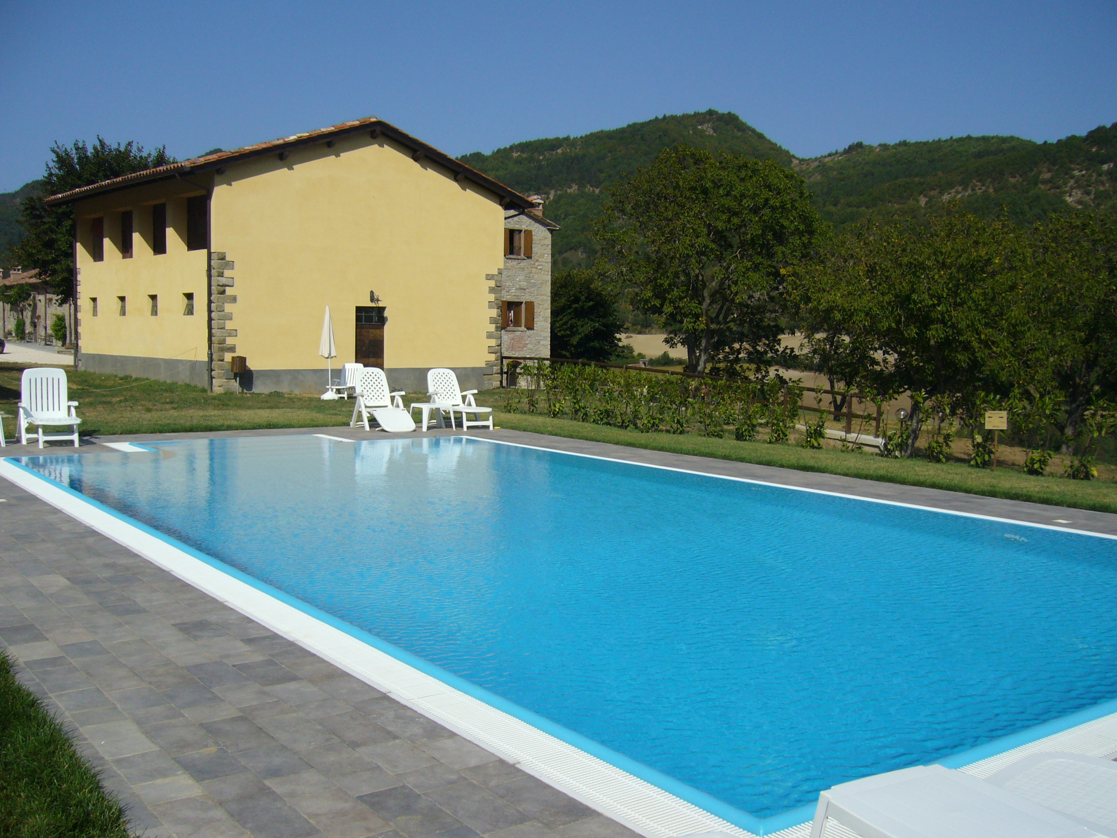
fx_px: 1129
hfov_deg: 52.6
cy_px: 419
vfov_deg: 40.7
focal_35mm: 35
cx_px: 558
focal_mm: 5.8
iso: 100
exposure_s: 1/1000
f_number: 5.6
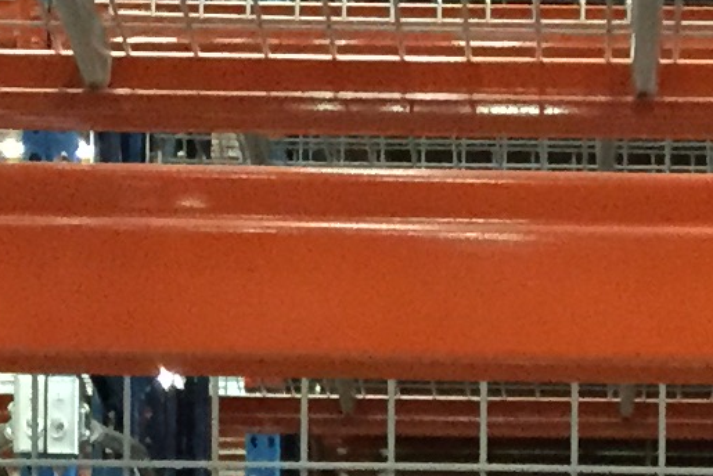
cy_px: 1351
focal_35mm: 191
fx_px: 3785
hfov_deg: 10.7
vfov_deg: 6.6
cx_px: 624
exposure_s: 1/15
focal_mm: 4.15
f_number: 2.2
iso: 320
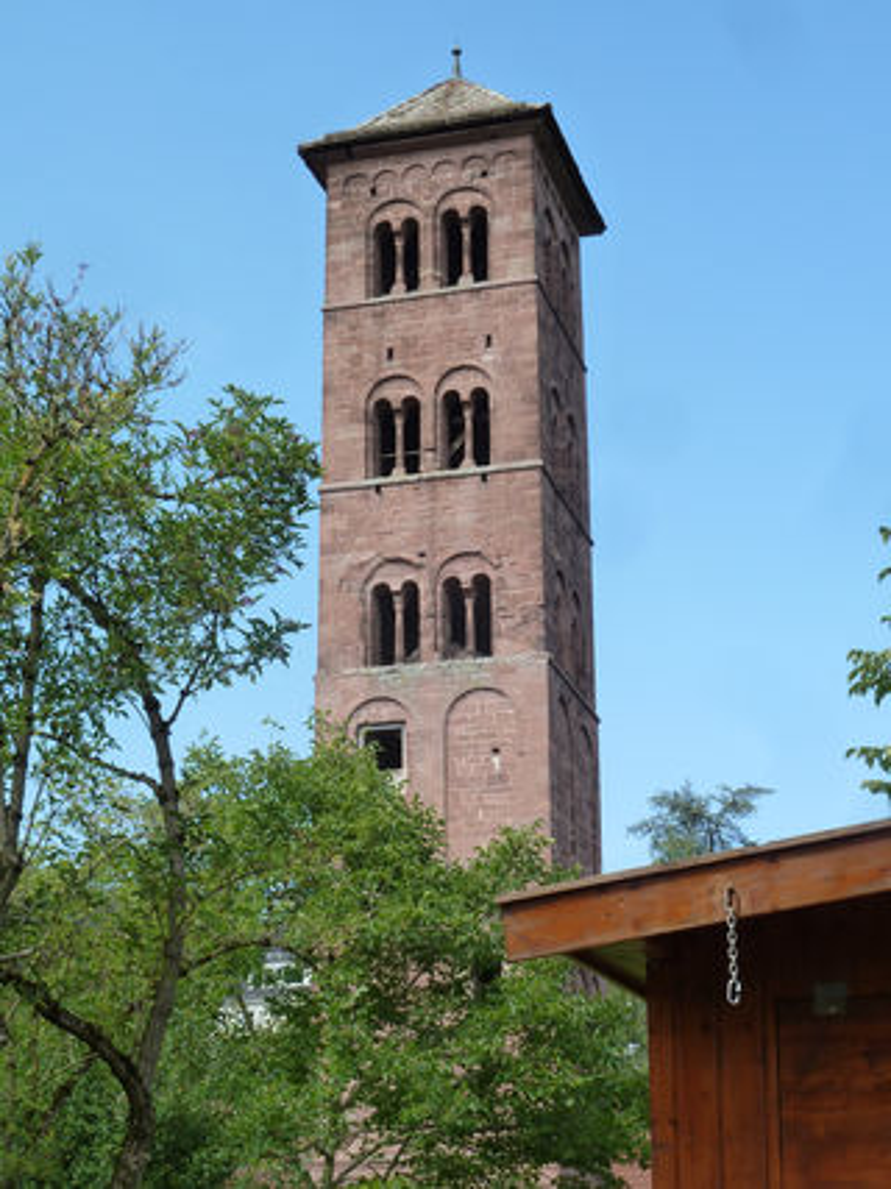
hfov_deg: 21.9
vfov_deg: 29.0
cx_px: 446
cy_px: 594
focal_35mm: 67
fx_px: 2301
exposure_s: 1/250
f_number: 4.1
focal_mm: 11
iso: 125
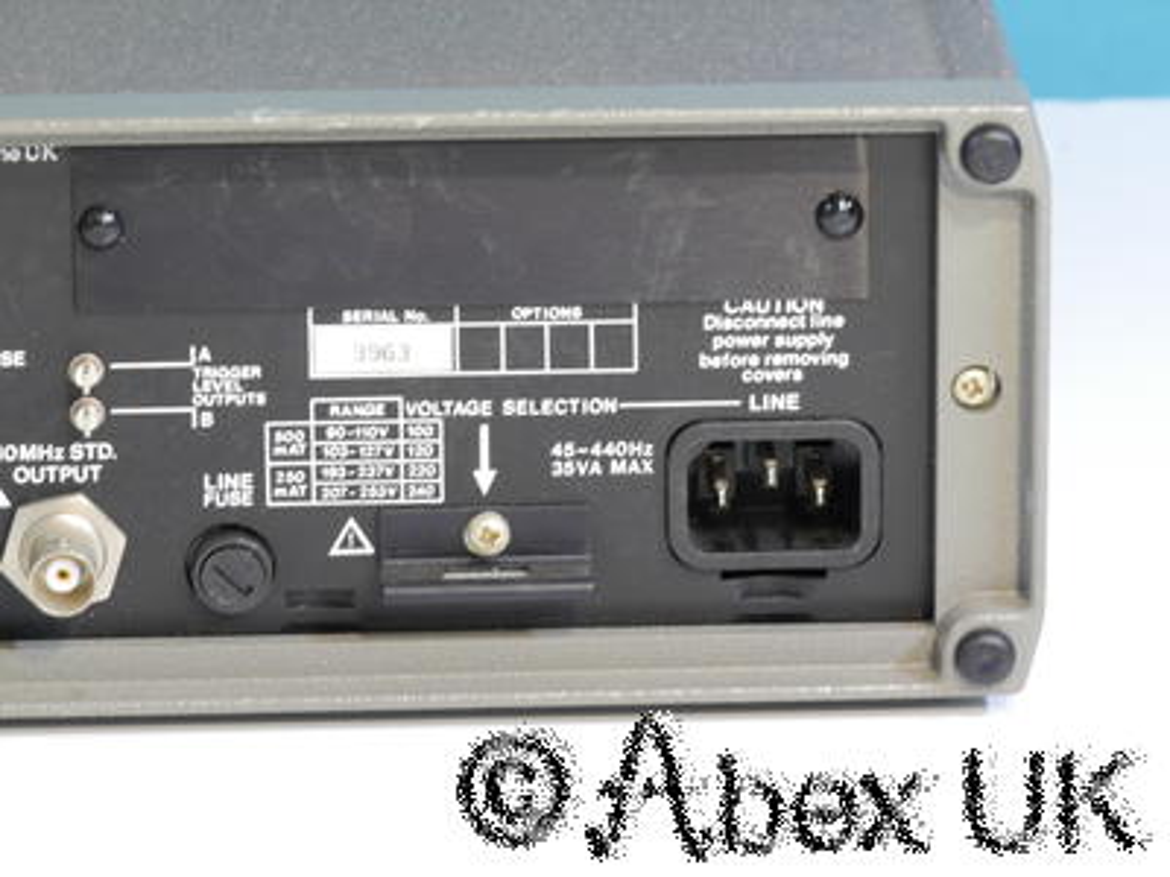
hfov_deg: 7.1
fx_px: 9464
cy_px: 438
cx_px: 585
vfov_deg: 5.3
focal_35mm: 280
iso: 400
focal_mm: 140
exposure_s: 1.6
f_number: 14
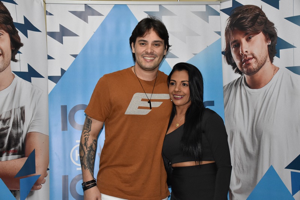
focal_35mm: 48
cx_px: 150
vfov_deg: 28.1
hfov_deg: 41.1
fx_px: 400
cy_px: 100
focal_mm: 32
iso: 3200
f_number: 4
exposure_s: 1/100
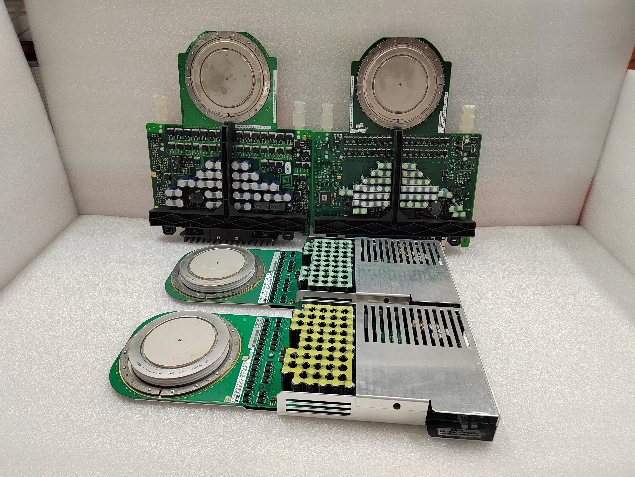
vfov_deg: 58.9
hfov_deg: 73.9
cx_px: 318
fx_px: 422
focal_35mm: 23
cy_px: 238
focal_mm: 5.52
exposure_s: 1/100
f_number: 1.9
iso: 938
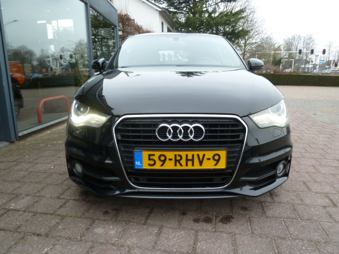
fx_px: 245
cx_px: 170
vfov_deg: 54.9
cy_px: 127
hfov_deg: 69.4
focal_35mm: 25
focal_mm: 4.1
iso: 80
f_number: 3.3
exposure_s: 1/60
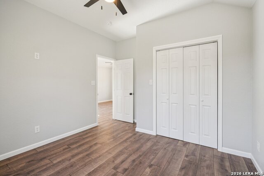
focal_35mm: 16
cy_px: 88
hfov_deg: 96.7
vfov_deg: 73.8
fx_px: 117
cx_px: 132
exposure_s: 1/30
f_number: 8
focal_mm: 16
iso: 400
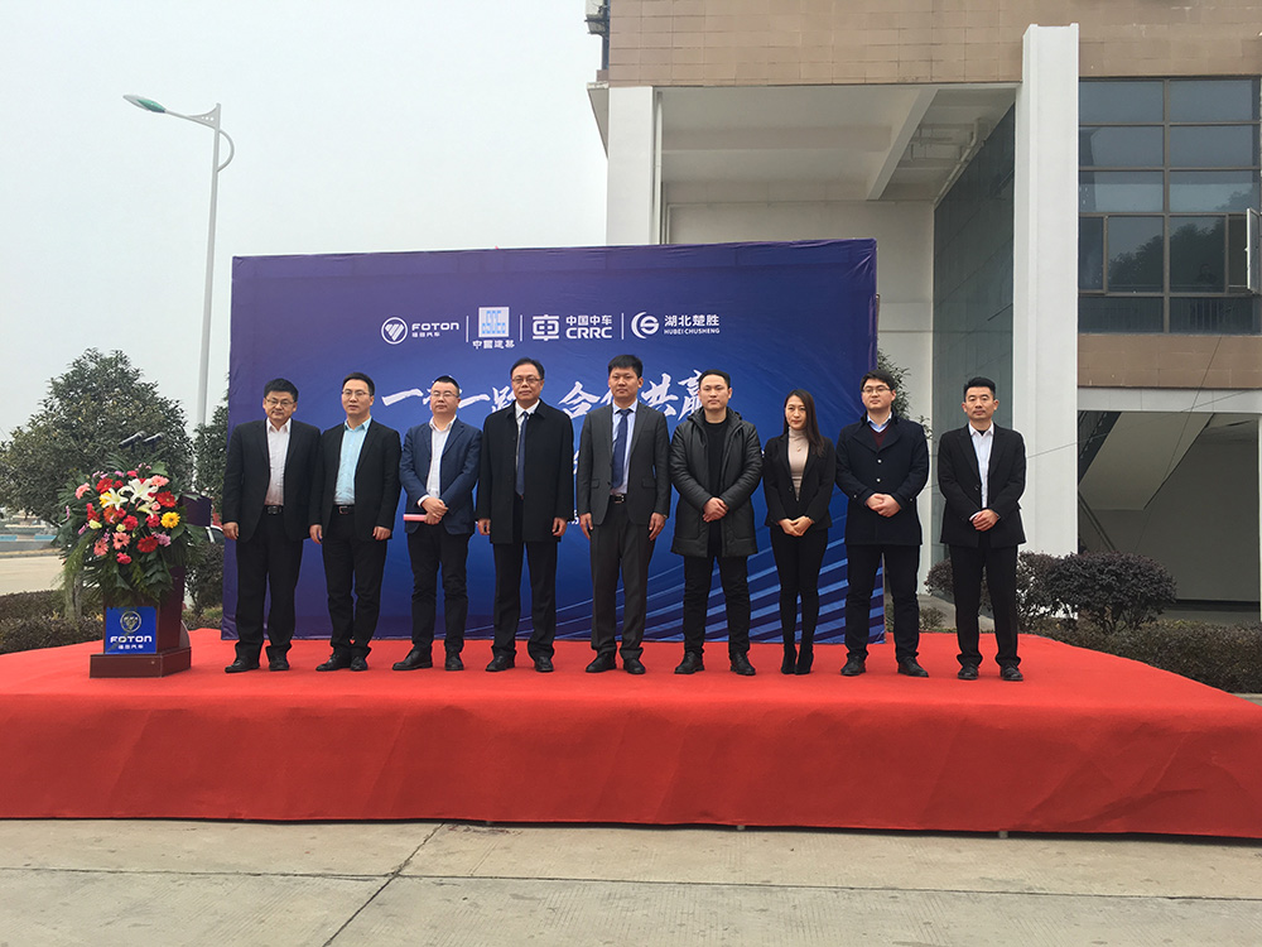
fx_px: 1057
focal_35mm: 29
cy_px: 474
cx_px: 631
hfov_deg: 61.7
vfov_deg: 48.2
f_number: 2.2
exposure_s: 1/100
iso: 32
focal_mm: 4.15
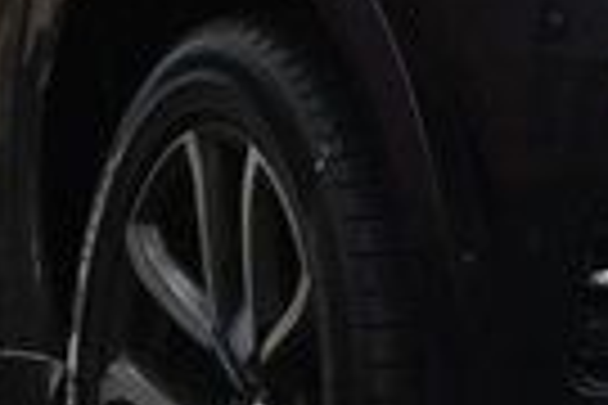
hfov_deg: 2.0
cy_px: -508
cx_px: 671
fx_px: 17614
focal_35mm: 1043
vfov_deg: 1.3
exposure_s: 1/250
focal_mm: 92
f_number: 7.1
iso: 200
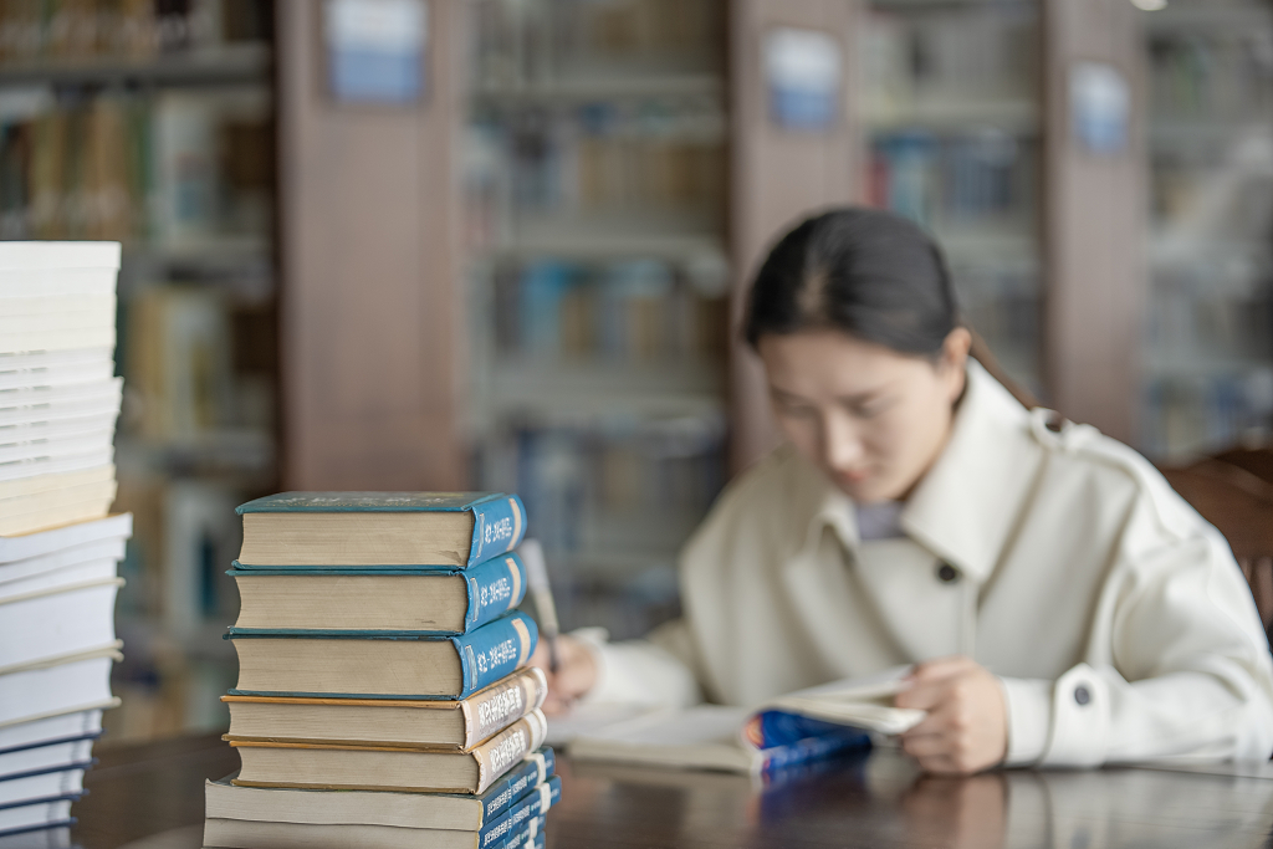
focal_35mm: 89
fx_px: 3147
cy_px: 424
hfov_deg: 22.9
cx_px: 636
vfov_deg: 15.4
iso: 200
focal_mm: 89
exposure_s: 1/50
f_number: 2.8
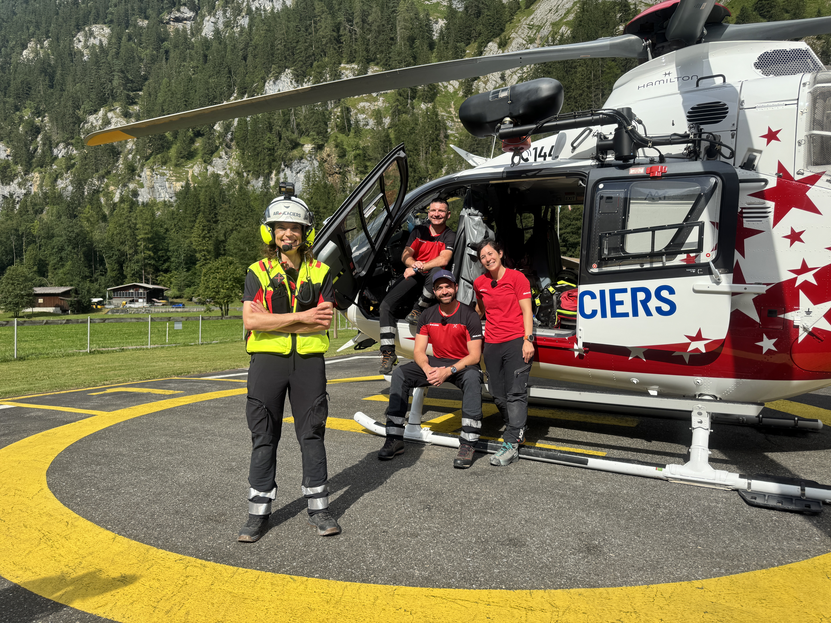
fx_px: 576
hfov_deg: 71.6
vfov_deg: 56.8
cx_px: 416
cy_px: 312
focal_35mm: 24
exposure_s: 1/3247
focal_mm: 6.76
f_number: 1.78
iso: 80
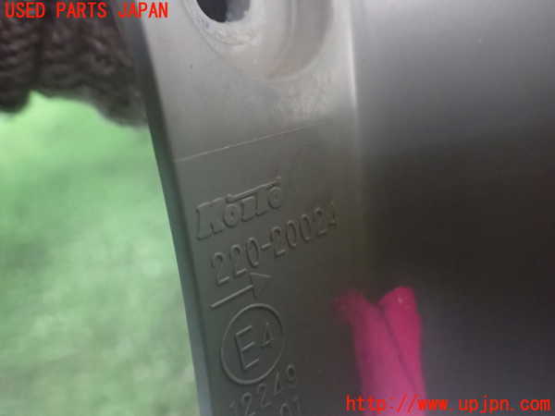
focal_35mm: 30
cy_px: 208
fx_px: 481
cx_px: 278
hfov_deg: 60.0
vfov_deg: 46.8
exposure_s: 1/30
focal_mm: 5.4
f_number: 2.3
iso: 1600
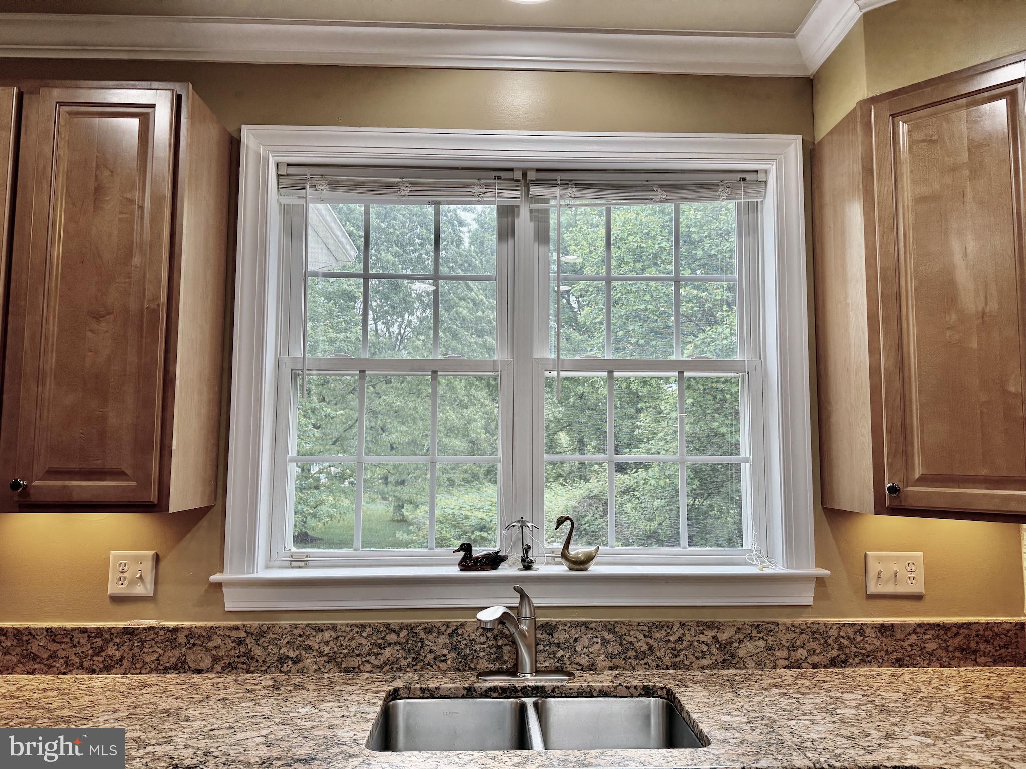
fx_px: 711
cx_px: 513
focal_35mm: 24
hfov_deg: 71.6
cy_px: 384
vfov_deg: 56.8
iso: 100
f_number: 1.78
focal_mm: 6.76
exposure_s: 1/120
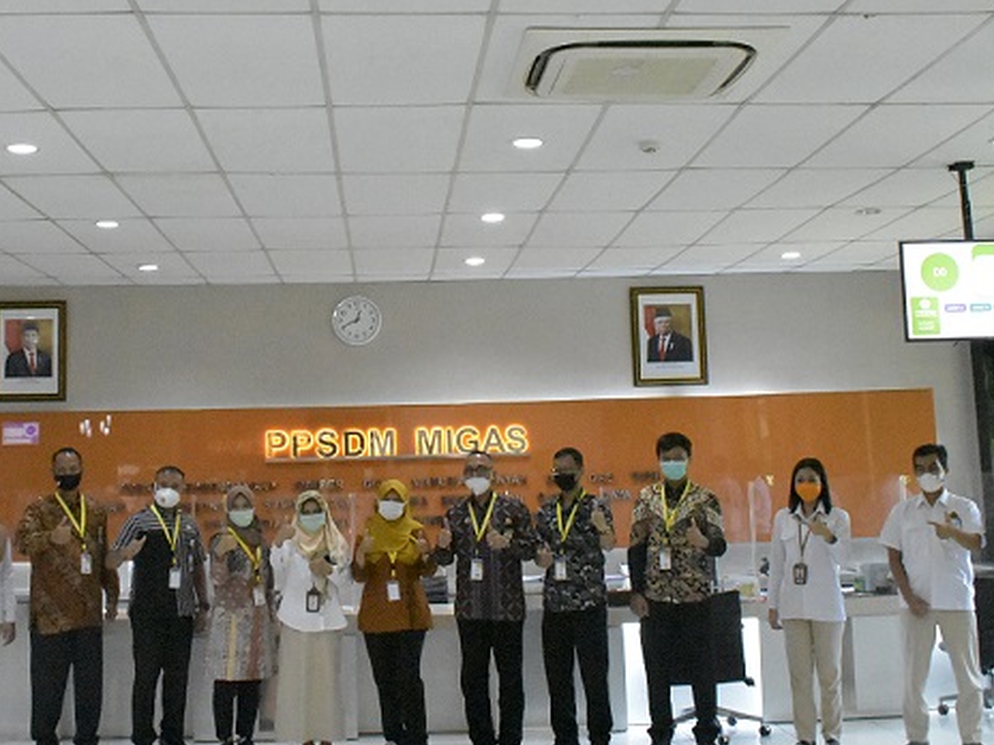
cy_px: 247
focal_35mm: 44
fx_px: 1263
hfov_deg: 42.8
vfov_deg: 32.6
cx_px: 423
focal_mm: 18
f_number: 11
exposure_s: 1/100
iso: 20000
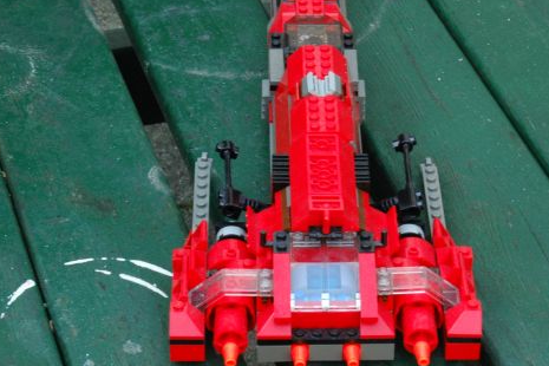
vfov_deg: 10.7
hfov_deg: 16.0
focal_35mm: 128
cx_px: 283
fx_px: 1952
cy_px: 164
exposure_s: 1/4
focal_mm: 62
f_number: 20
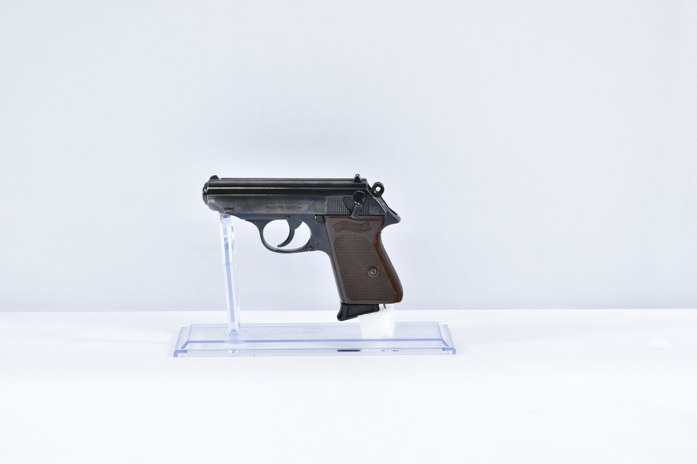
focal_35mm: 75
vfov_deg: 18.2
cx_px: 348
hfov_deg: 27.0
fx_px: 1452
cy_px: 232
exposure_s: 1/20
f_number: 5.6
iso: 640
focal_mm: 50
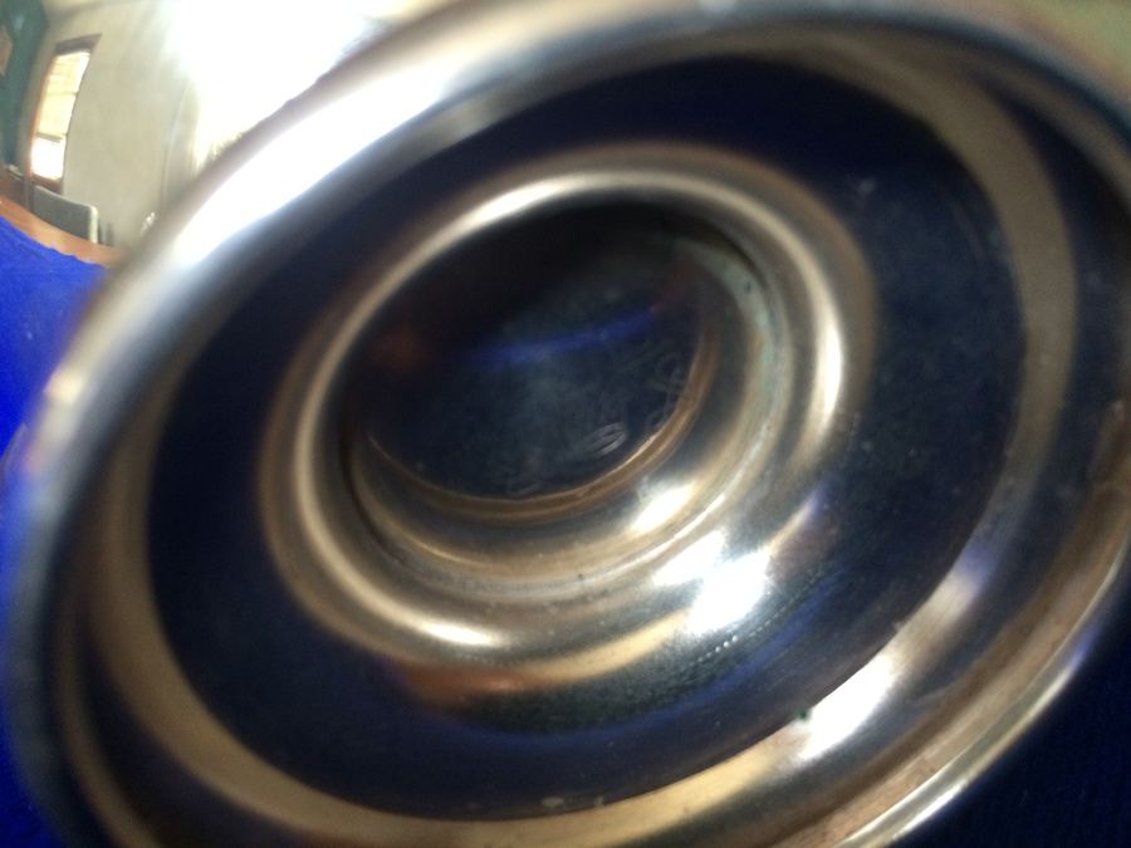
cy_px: 424
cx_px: 566
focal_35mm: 30
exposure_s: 1/30
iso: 125
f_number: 2.2
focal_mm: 4.12
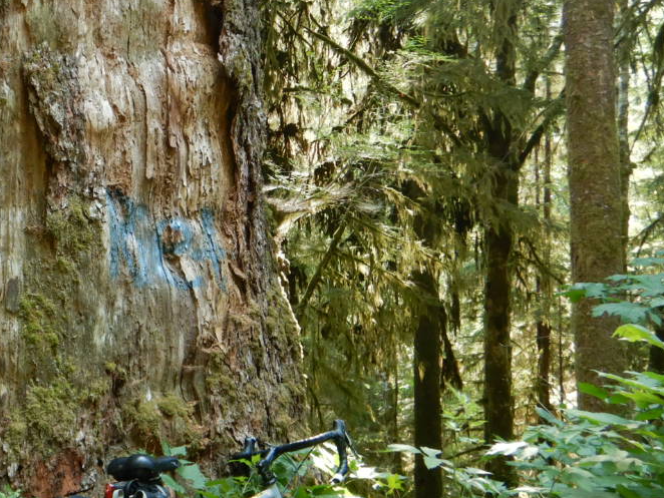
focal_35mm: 58
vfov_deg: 25.2
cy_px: 227
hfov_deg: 31.9
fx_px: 1113
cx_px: 90
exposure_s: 1/50
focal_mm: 4.3
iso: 125
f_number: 2.8
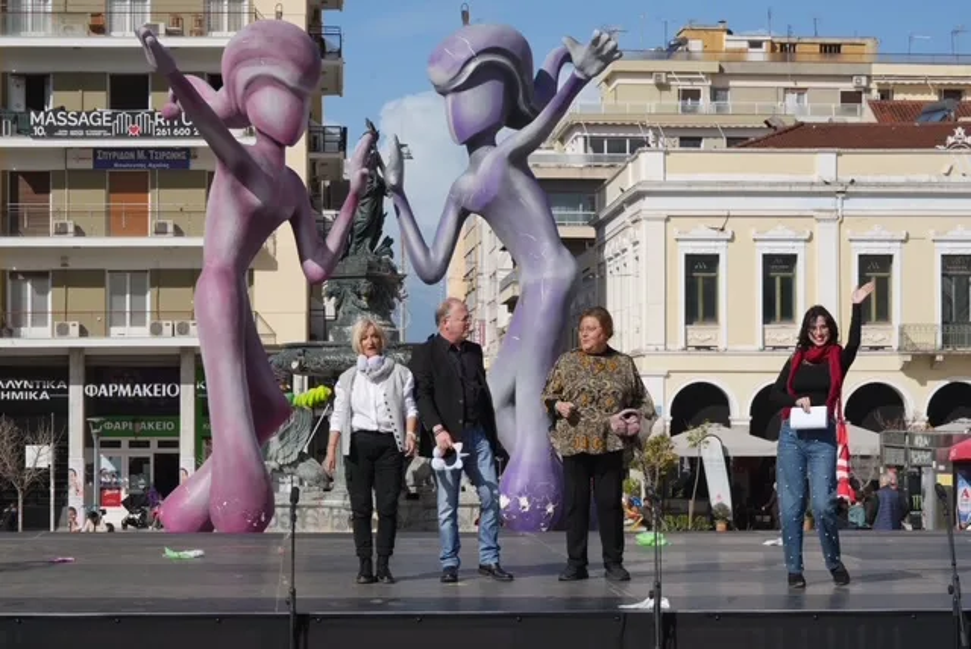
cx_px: 486
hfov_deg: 22.8
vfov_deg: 15.4
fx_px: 2403
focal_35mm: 89
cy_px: 324
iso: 125
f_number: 14
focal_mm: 89
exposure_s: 1/200
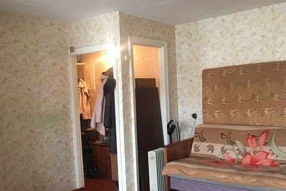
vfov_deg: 32.5
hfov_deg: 47.4
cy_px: 119
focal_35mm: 41
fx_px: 326
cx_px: 142
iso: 200
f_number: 2.2
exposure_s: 1/20
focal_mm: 4.15
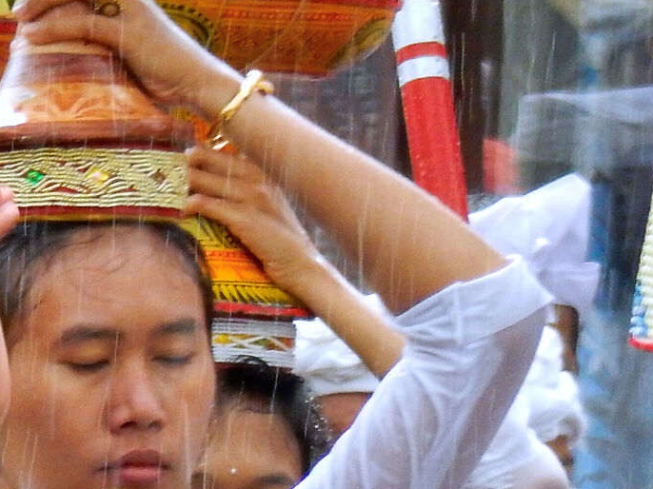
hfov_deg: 1.0
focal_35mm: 1925
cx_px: -242
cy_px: 290
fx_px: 36301
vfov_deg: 0.8
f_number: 6.3
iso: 400
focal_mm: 99
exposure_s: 1/160
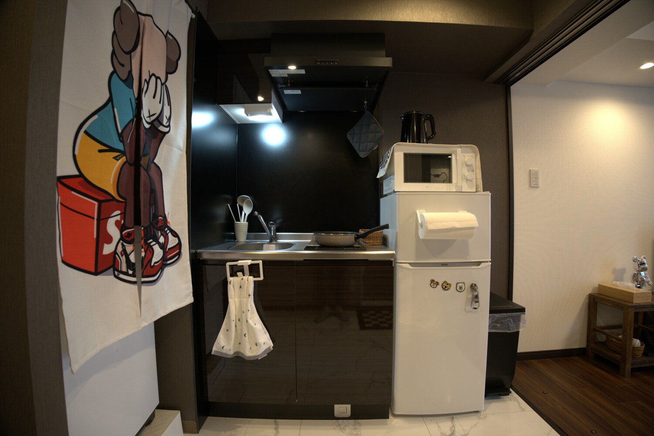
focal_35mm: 16
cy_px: 218
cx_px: 327
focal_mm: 16.5
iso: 800
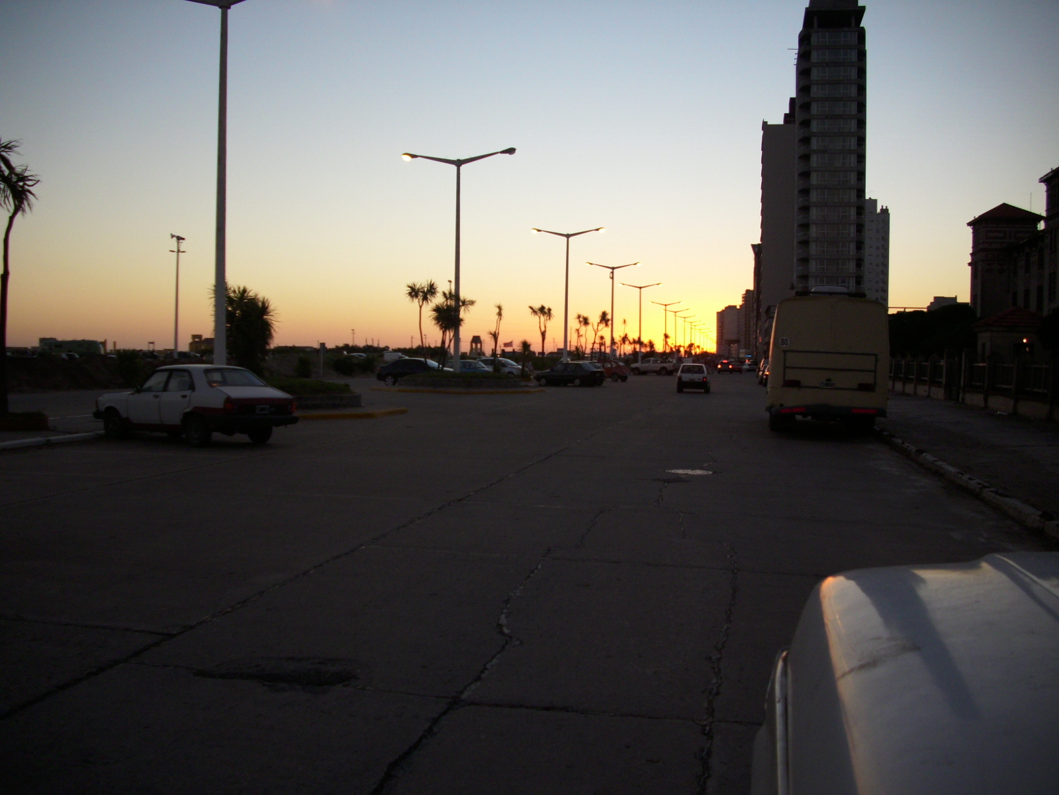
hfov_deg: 58.4
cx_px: 530
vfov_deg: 45.4
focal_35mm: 31
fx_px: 948
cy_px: 398
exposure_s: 1/161
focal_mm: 6.2
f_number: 2.8
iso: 50
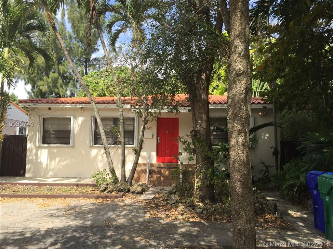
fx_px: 279
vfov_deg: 48.2
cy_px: 124
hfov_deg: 61.7
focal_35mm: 29
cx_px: 166
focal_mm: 4.15
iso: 32
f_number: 2.2
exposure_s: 1/898
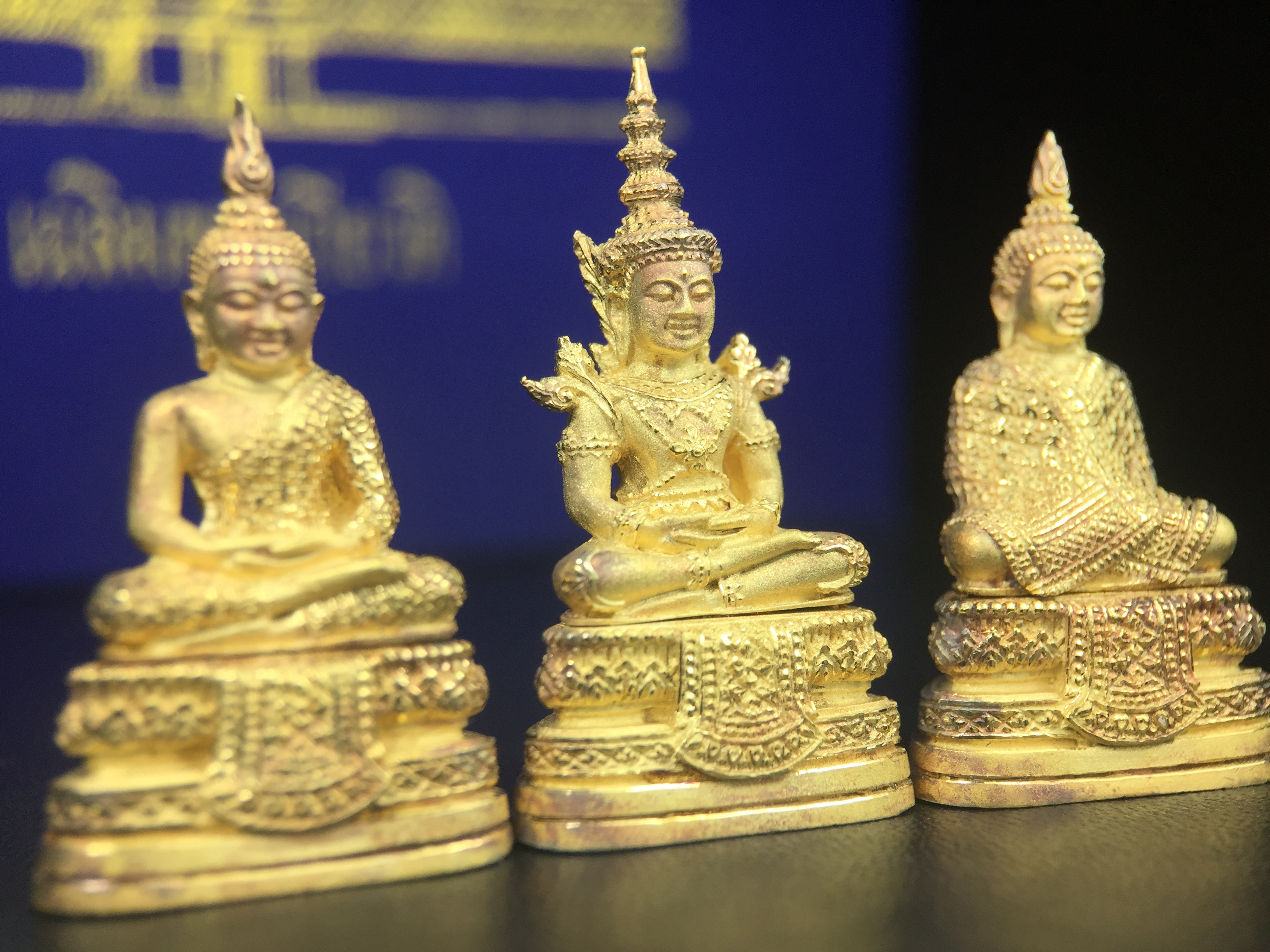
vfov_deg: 48.2
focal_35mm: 29
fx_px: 1064
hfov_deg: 61.7
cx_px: 635
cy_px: 476
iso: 32
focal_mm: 4.15
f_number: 2.2
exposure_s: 1/879
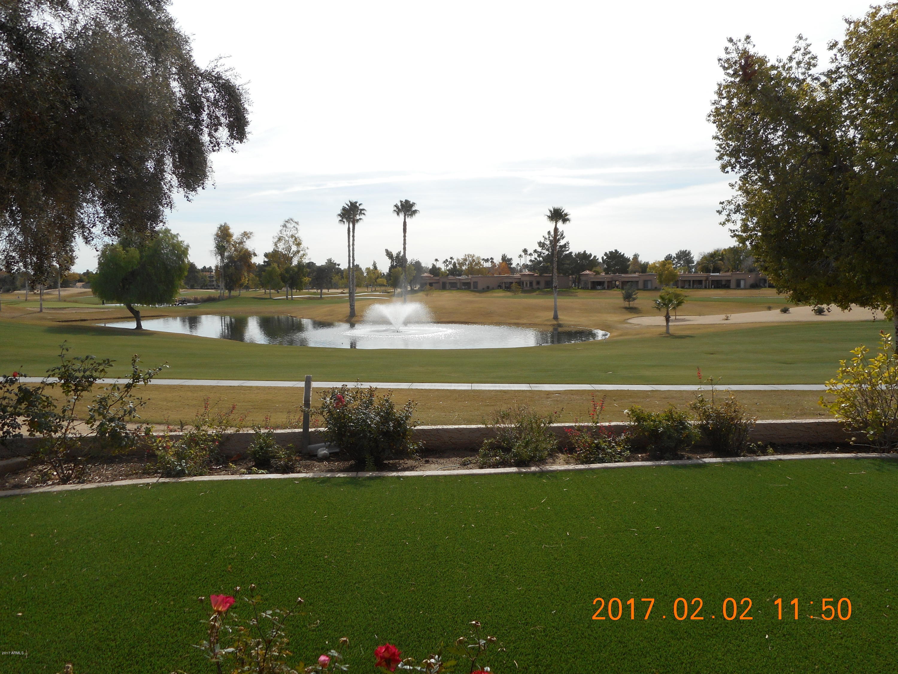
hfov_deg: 69.4
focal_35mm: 25
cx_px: 449
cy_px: 337
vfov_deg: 54.9
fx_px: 649
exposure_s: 1/800
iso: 80
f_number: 3.7
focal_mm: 4.5
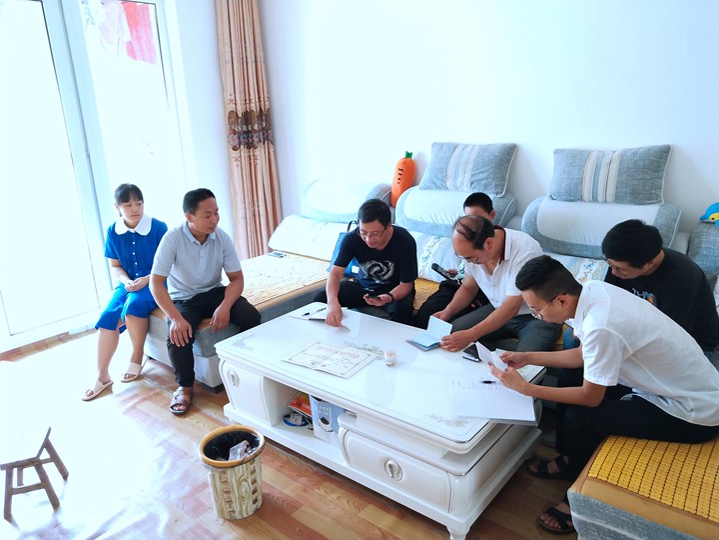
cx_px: 360
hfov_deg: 60.0
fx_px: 623
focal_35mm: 30
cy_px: 270
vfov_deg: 46.8
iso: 310
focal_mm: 3.95
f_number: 1.8
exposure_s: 1/50
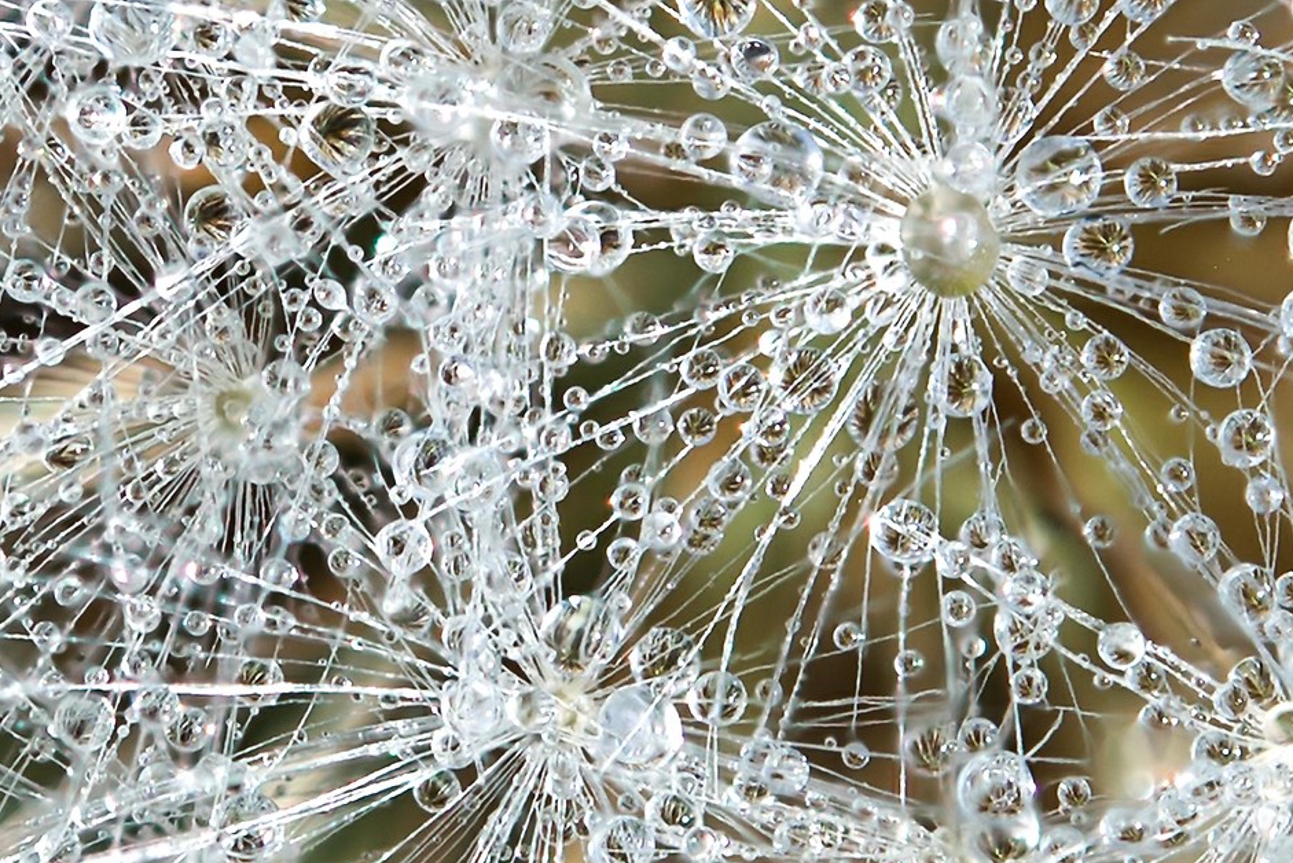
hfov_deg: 13.4
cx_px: 673
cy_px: 396
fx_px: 5497
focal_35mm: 153
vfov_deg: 9.0
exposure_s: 1/400
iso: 100
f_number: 6.3
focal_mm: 60
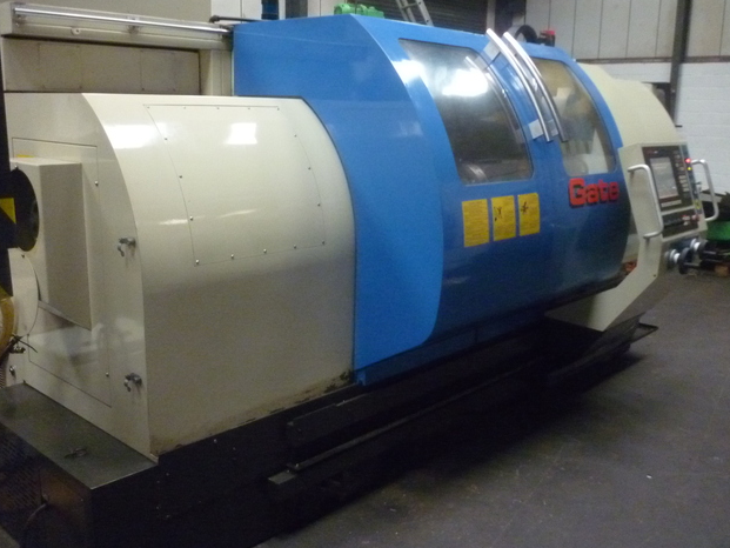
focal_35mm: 34
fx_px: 717
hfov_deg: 53.9
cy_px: 279
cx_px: 370
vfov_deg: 41.8
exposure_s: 1/10
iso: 800
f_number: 2.8
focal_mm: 5.5
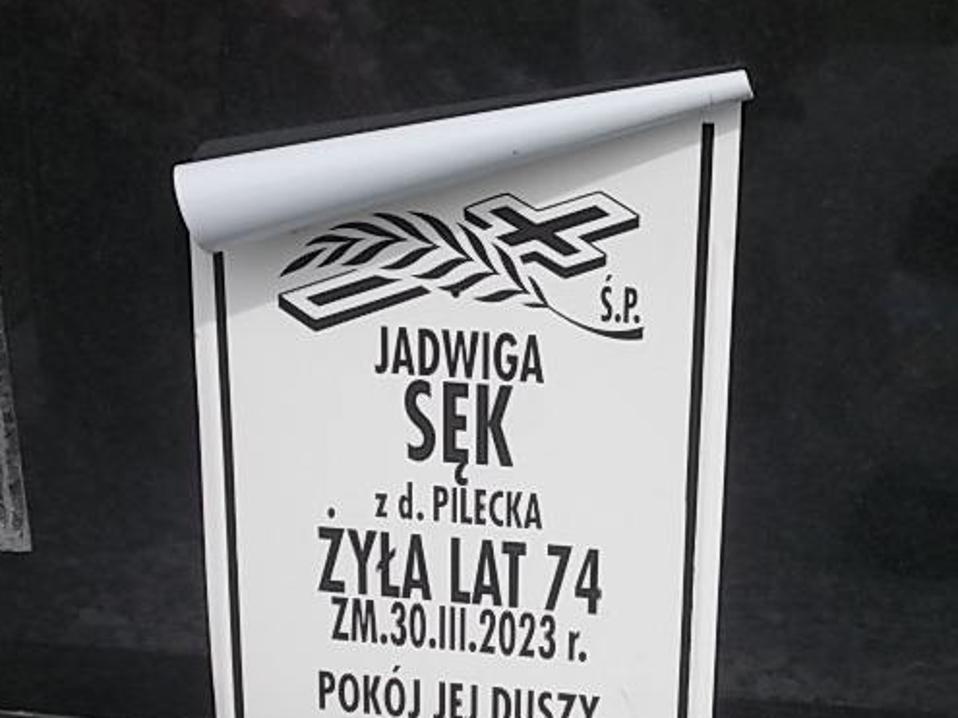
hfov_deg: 29.3
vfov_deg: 22.2
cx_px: 559
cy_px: 451
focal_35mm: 66
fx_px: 1826
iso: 80
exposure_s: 1/160
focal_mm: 7.2
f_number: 7.2
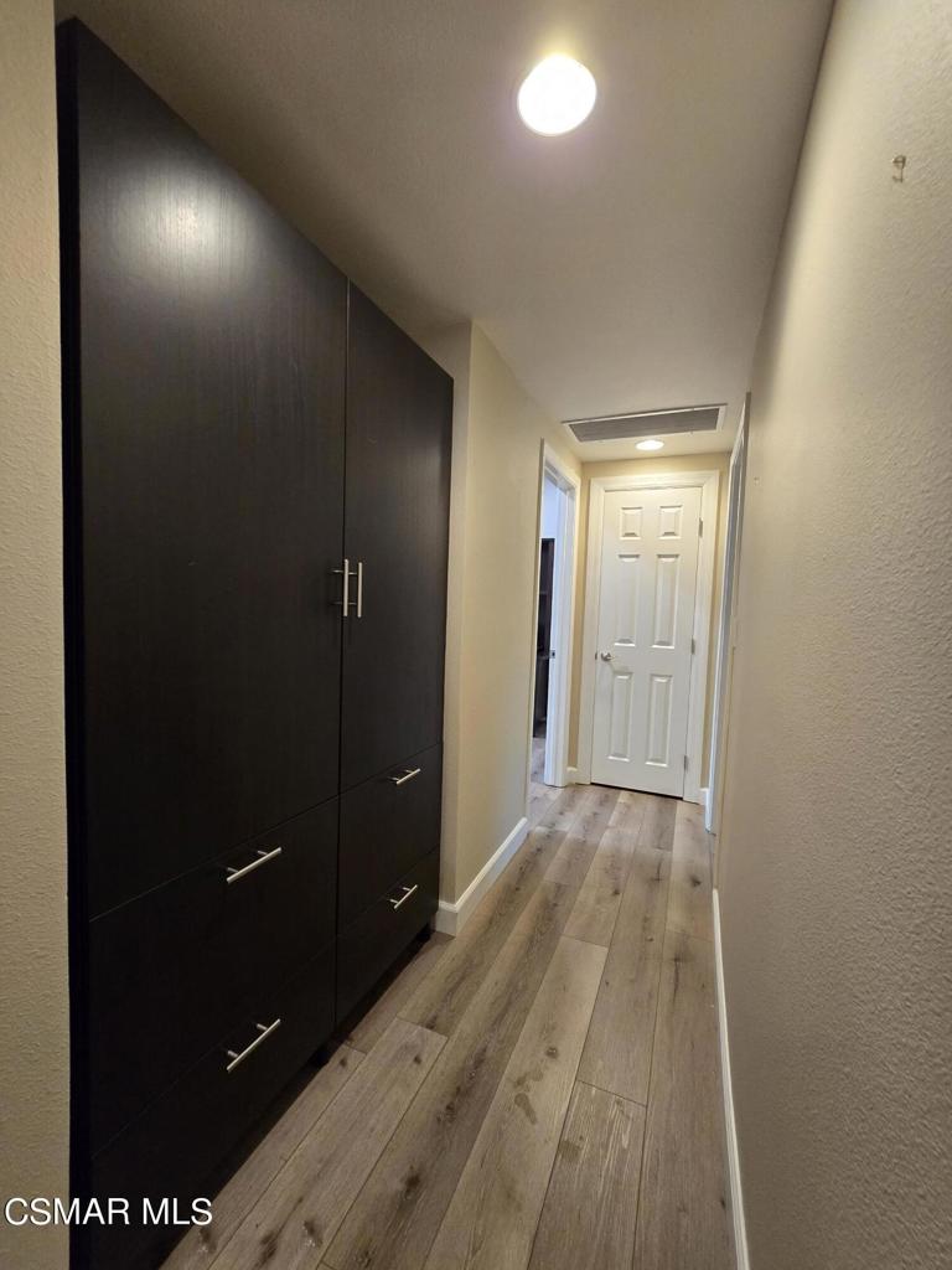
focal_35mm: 13
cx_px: 476
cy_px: 635
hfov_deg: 89.9
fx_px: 477
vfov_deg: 106.2
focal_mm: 2.2
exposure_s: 1/60
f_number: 2.2
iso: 400
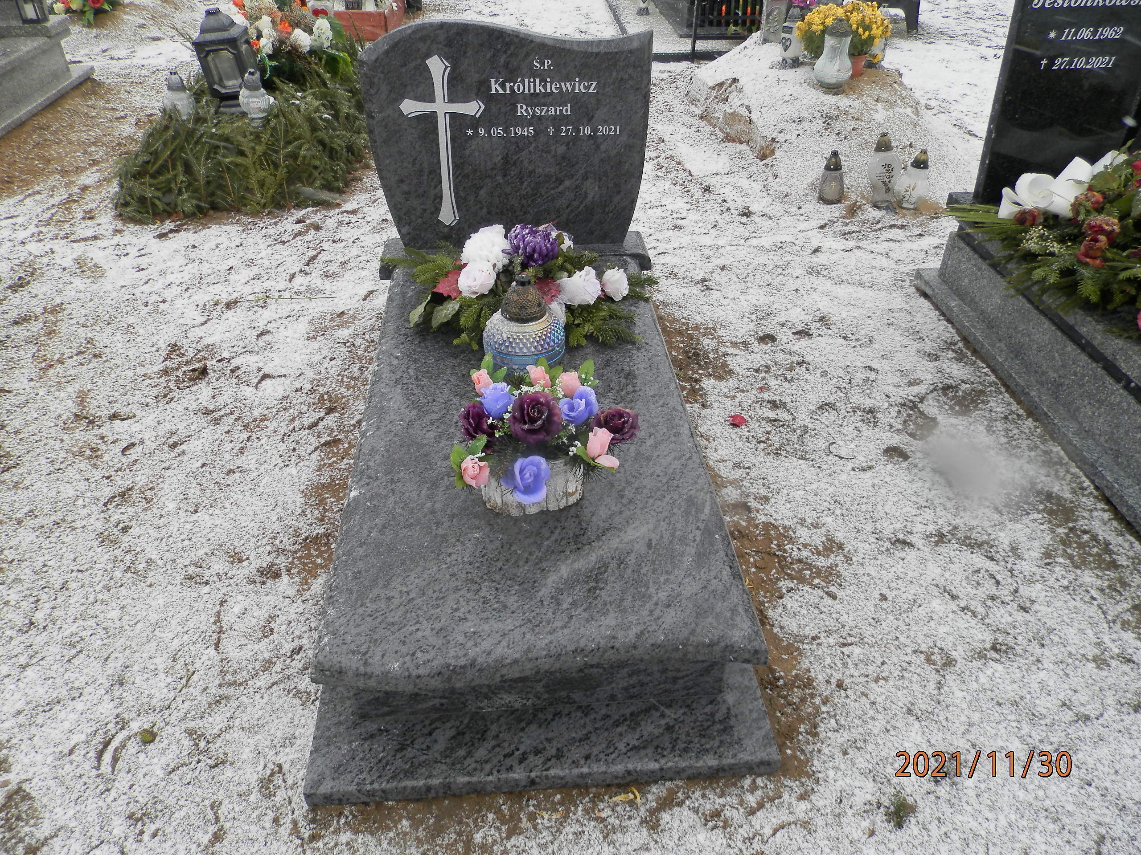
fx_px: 824
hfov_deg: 69.4
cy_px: 428
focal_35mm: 25
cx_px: 570
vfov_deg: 54.9
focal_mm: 4.5
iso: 80
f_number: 3.1
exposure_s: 1/50
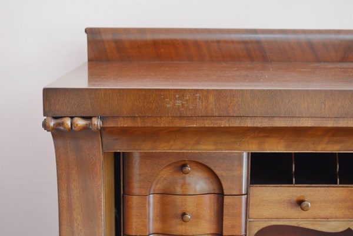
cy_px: 118
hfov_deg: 37.9
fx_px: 515
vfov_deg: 25.8
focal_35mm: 52
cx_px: 176
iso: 800
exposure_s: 1/60
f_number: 5
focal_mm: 35
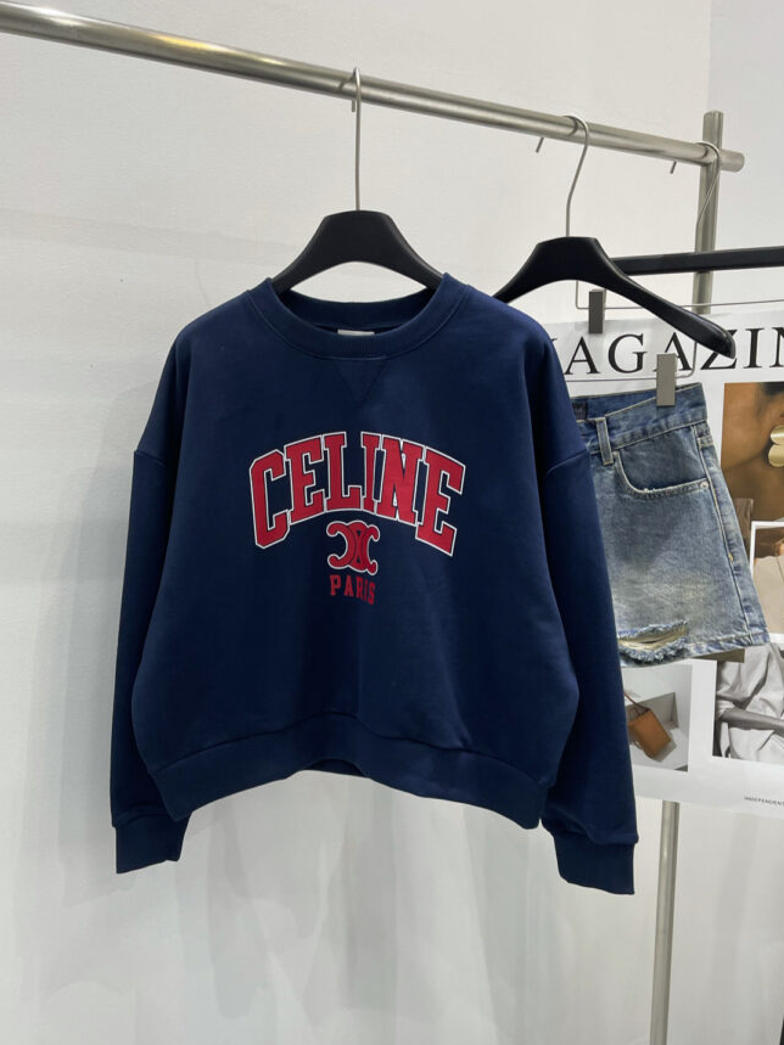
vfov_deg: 58.3
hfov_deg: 45.4
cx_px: 362
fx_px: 936
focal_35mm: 31
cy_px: 566
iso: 125
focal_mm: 5.1
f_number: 1.6
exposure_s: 1/100
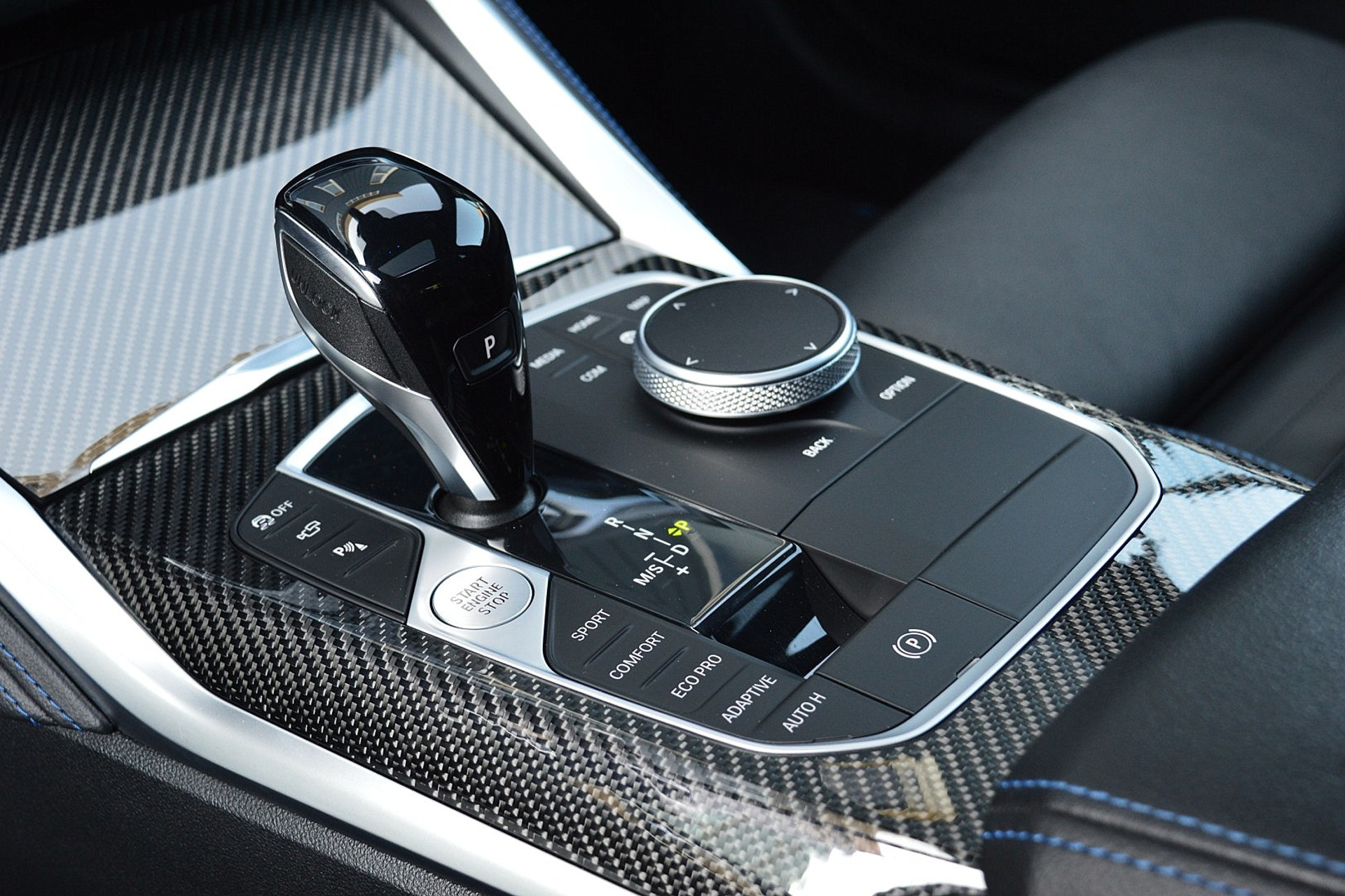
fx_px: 1961
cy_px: 448
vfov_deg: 25.8
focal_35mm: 52
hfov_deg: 37.9
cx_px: 672
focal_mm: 35
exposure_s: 1/60
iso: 800
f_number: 7.1
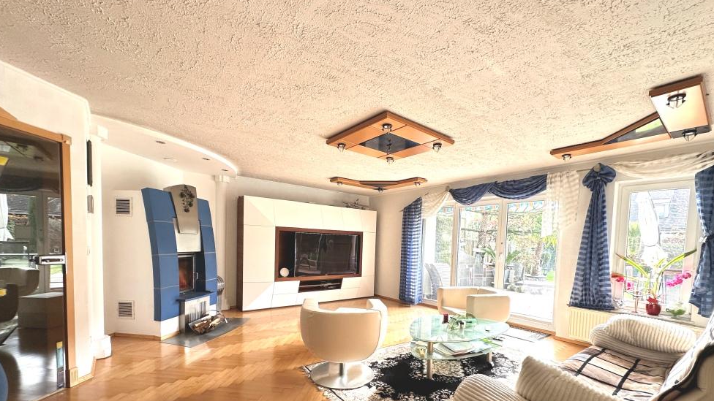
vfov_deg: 65.7
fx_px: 303
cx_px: 367
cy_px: 259
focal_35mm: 16
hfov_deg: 99.3
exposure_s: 1/99
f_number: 2.2
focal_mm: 2.22
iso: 100
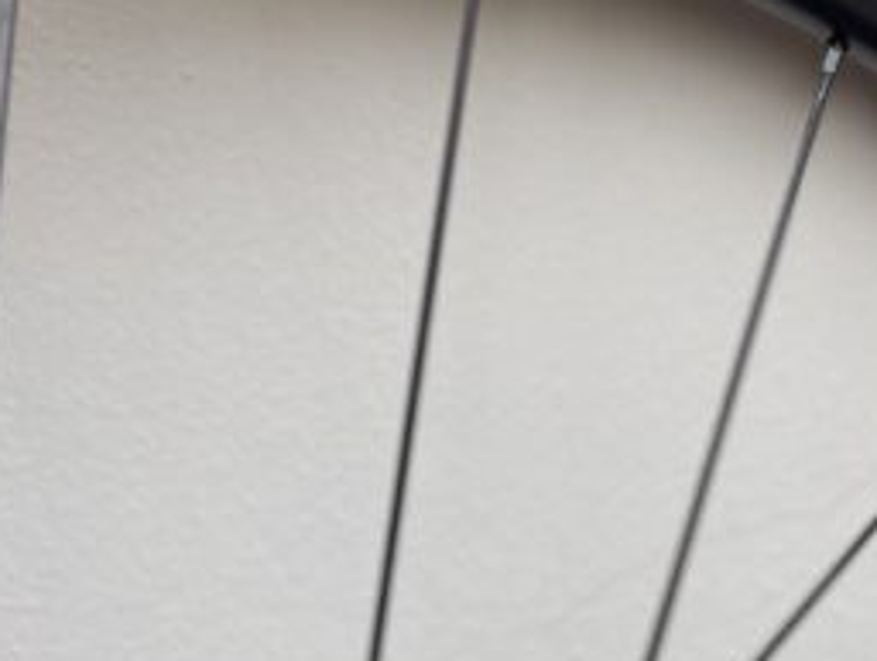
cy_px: 104
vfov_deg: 27.4
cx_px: 808
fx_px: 1320
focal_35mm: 52
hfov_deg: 34.5
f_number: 1.6
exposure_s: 1/170
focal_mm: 4.2
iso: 40
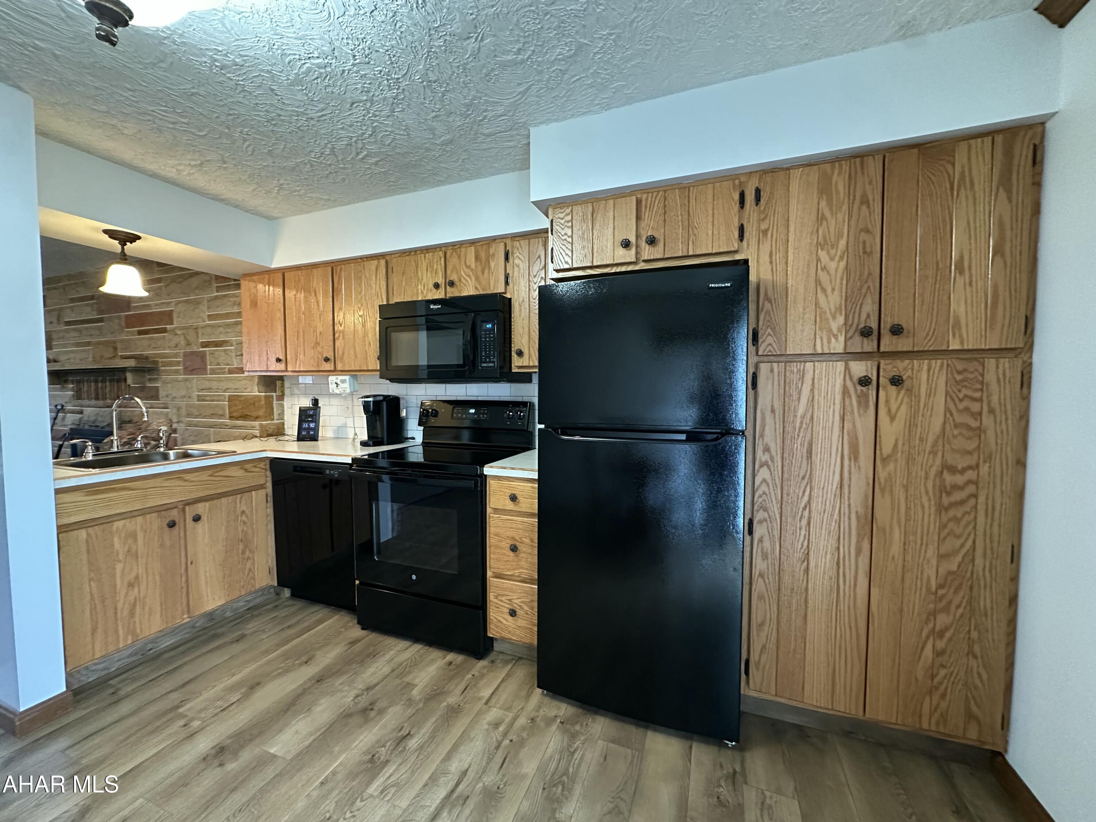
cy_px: 411
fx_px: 443
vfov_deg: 85.7
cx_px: 548
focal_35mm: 14
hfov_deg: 102.1
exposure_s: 1/40
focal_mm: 2.22
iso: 800
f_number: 2.2
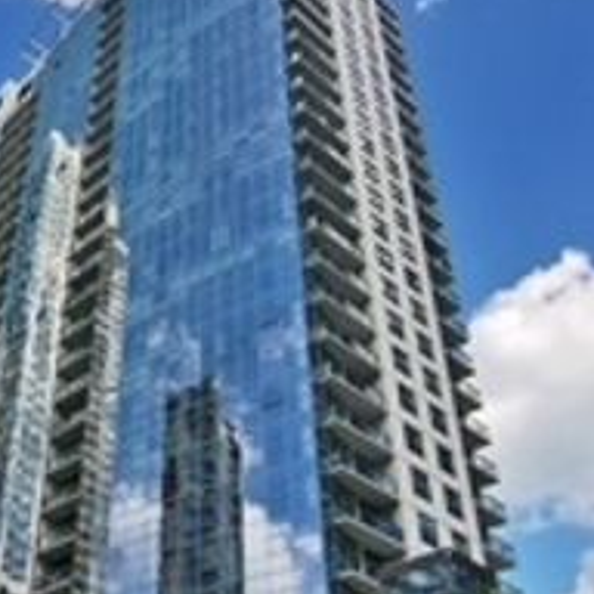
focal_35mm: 43
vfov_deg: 39.0
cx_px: 136
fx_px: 837
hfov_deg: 37.9
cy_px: 346
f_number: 8
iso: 200
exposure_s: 1/400
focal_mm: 13
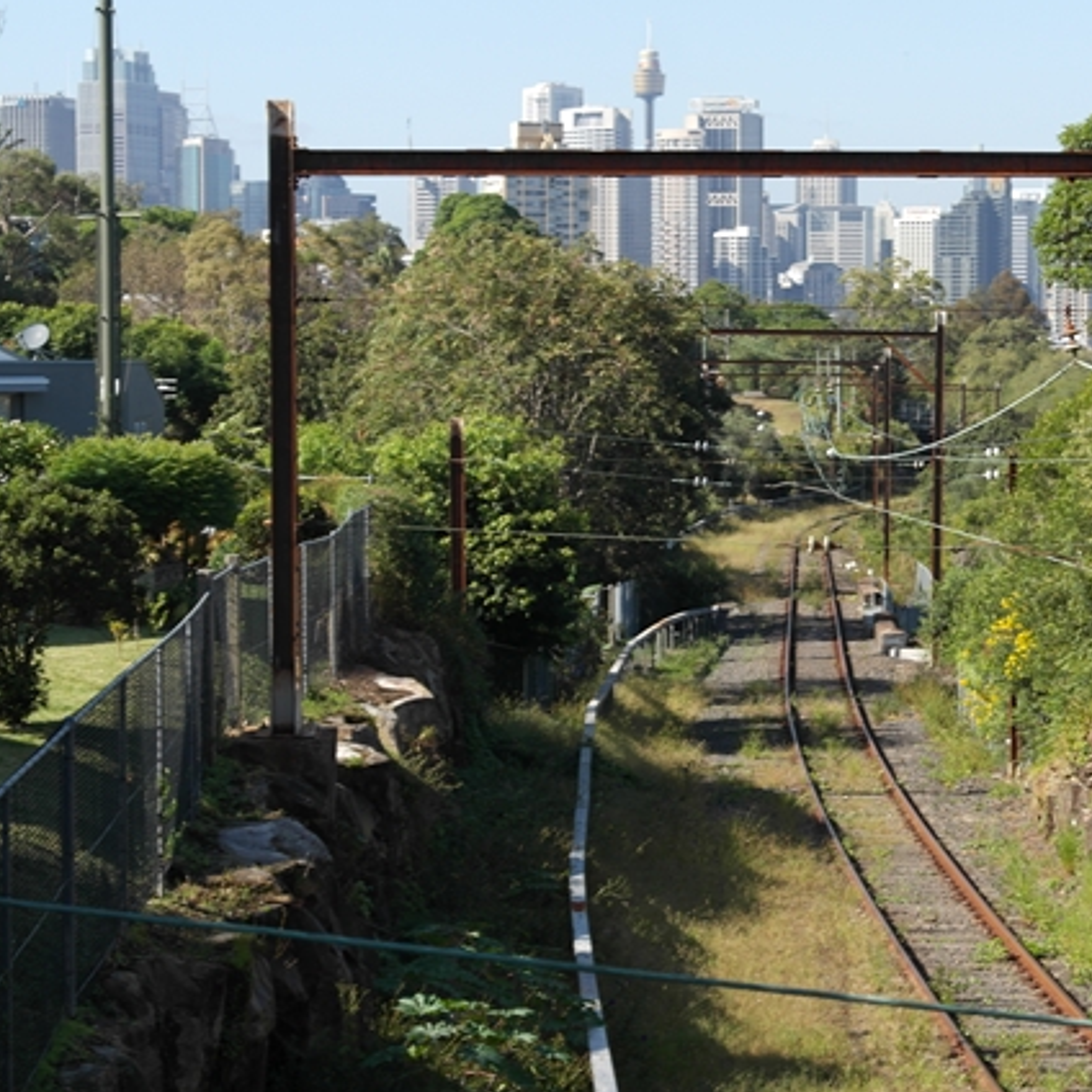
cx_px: 786
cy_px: 504
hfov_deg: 16.1
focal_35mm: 108
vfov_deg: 16.1
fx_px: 3855
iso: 100
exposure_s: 1/200
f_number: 6.3
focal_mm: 50
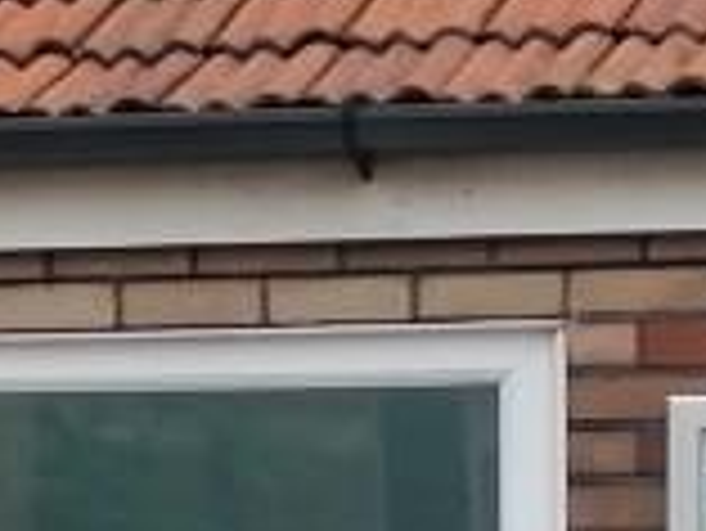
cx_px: -342
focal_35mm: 319
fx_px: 6511
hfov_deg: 6.1
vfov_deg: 4.6
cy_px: 837
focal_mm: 5.4
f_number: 1.8
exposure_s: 1/317
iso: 50
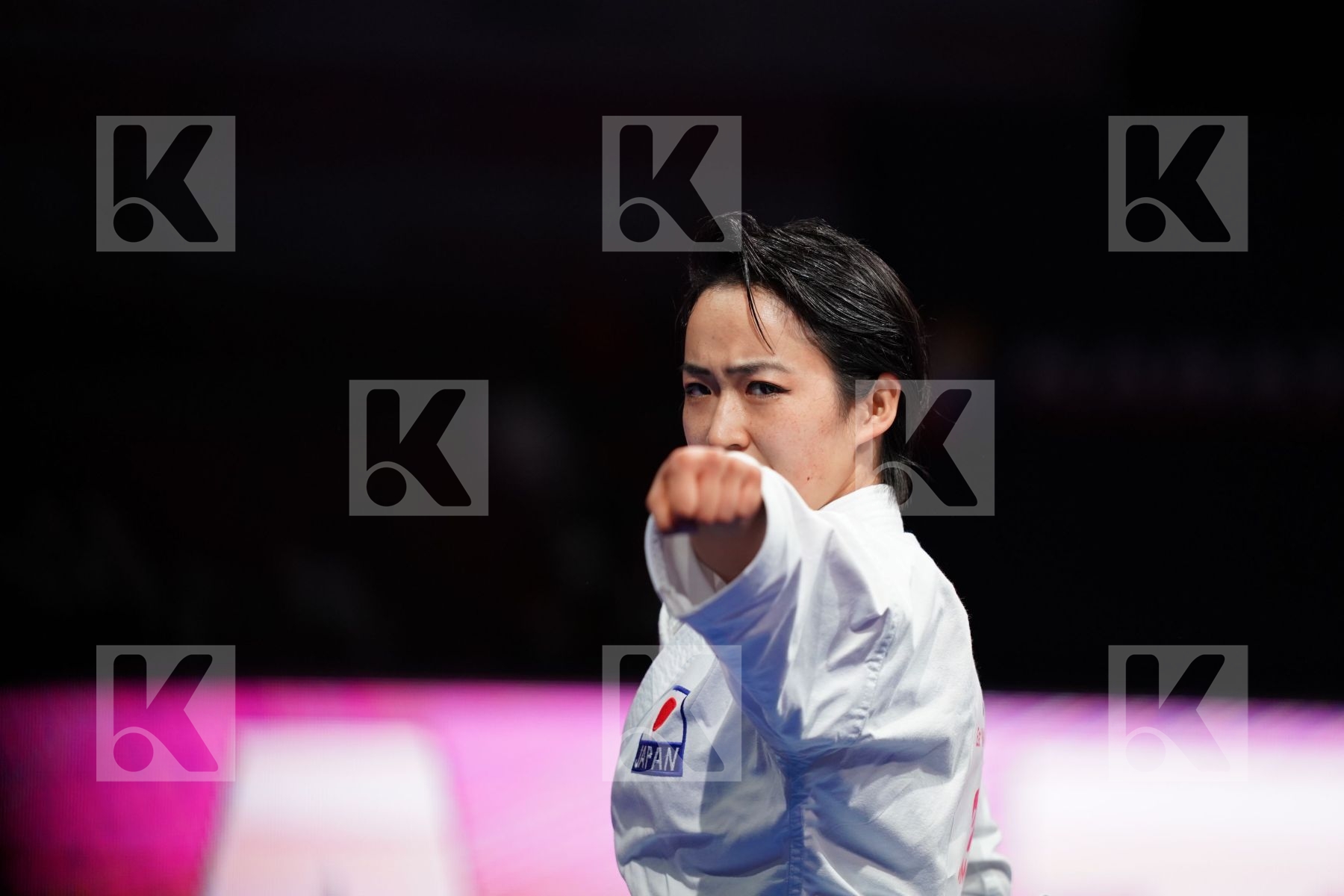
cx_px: 672
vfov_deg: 3.4
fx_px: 14932
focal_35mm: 400
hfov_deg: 5.2
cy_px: 448
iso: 1600
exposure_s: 1/500
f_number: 2.8
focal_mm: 400
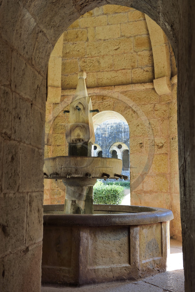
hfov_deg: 35.0
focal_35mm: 38
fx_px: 309
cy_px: 146
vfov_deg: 50.7
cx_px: 98
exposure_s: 1/200
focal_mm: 38
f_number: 6.3
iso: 1000
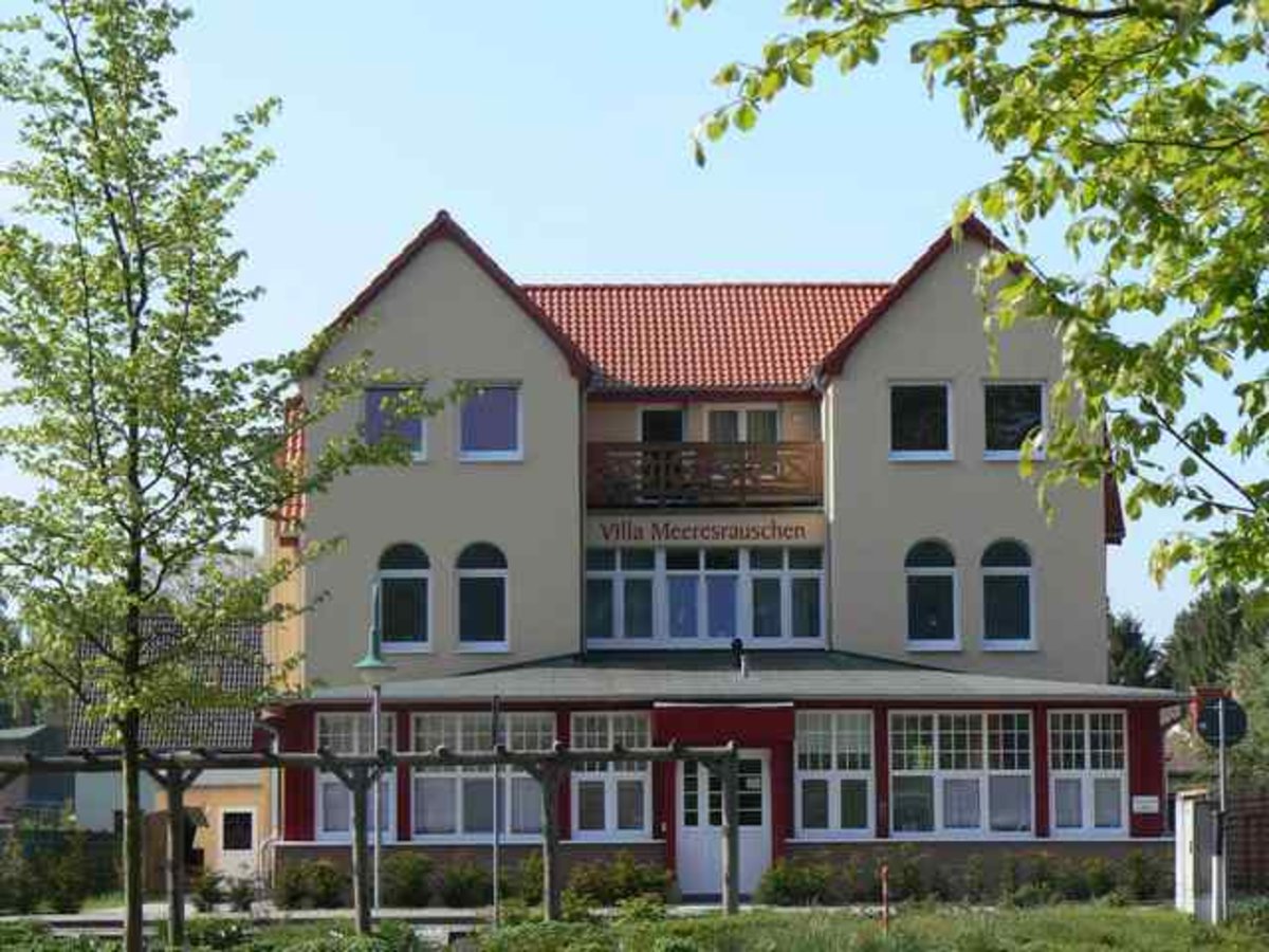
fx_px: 3886
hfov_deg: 18.5
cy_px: 476
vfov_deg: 14.0
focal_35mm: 106
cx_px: 634
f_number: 5.6
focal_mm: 17.7
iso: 80
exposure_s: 1/500
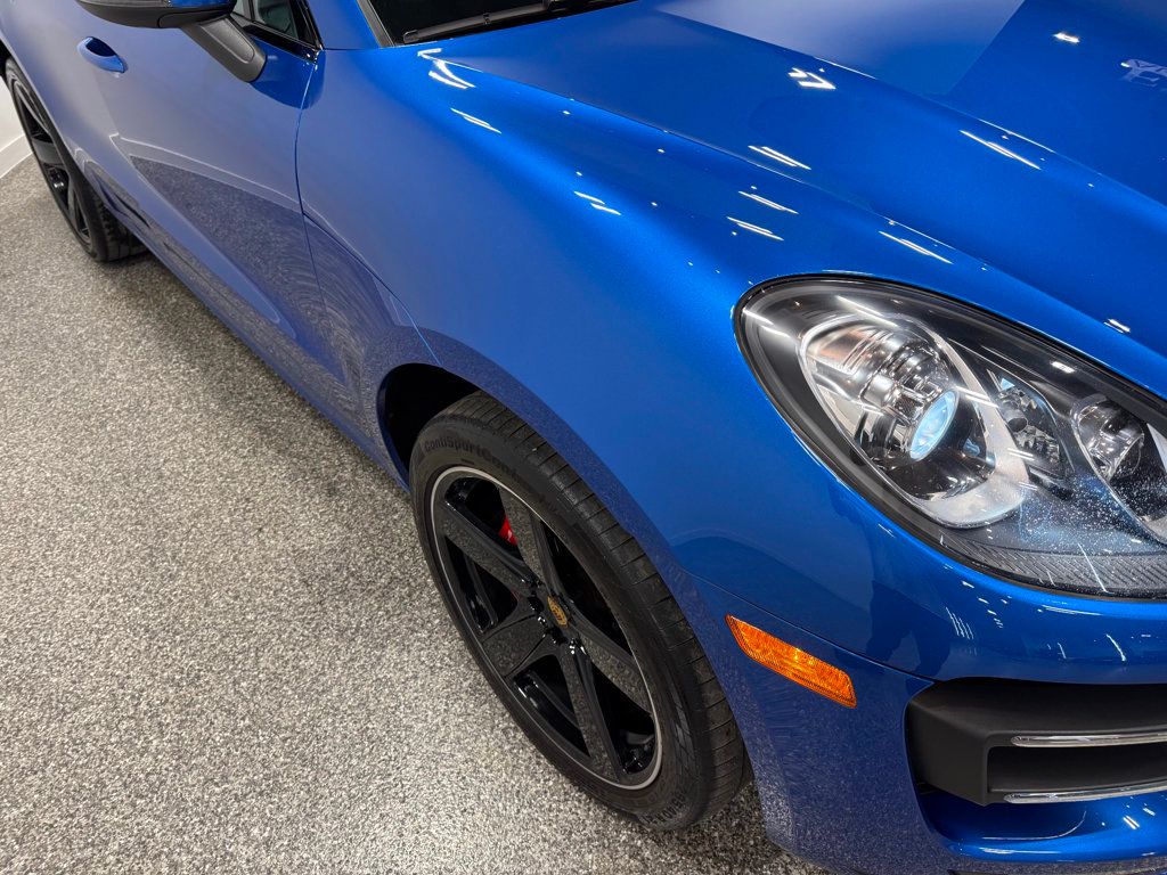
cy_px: 438
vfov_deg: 56.8
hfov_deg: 71.6
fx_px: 809
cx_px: 584
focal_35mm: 24
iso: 160
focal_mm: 6.76
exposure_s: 1/240
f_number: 1.78
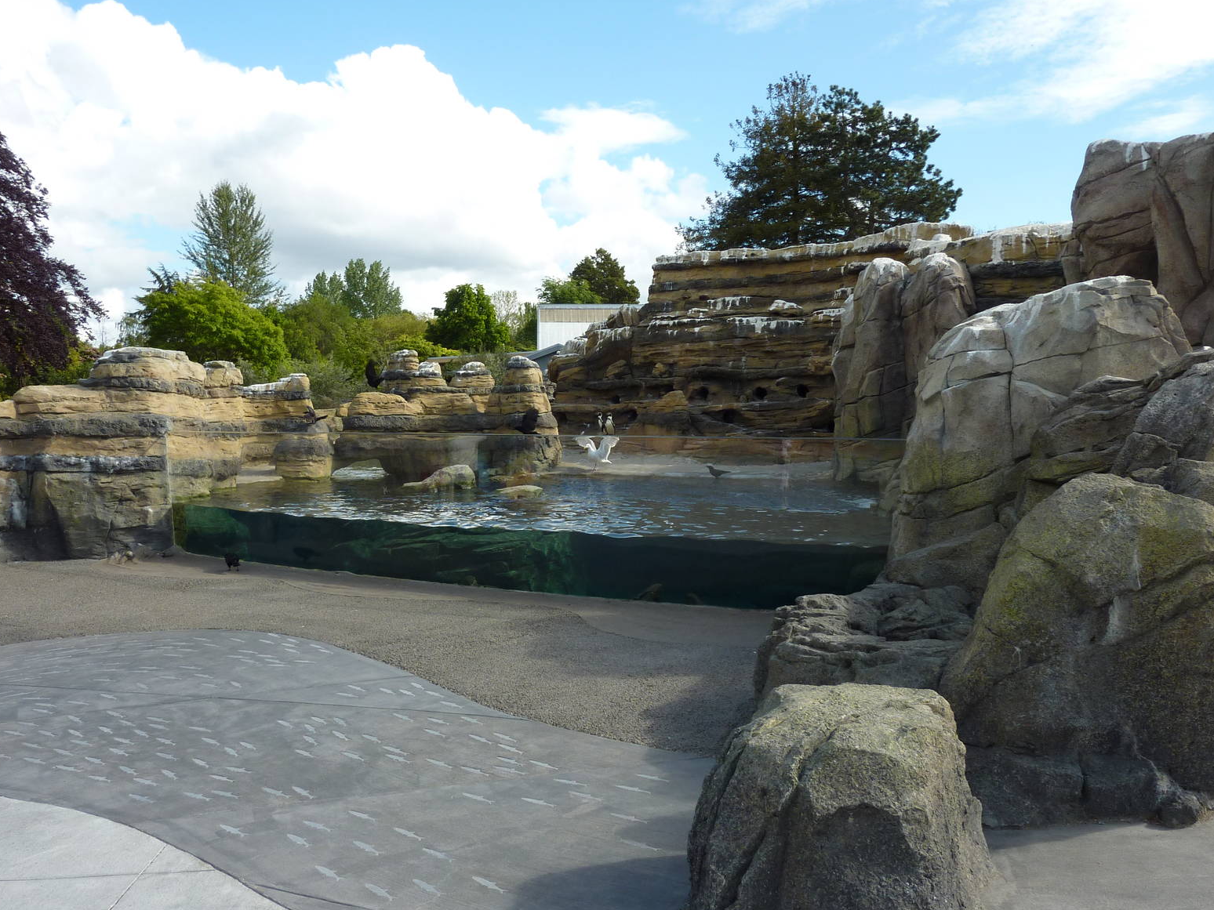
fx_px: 1087
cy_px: 466
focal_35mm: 31
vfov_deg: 45.4
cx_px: 603
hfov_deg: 58.4
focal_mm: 5
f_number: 3.4
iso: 80
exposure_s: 1/500
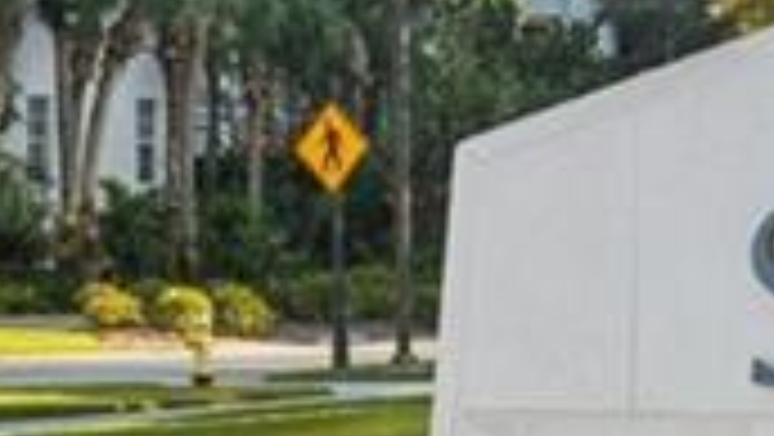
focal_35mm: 209
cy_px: 191
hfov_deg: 9.6
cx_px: 1539
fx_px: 4295
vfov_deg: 5.8
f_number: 8
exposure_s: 1/640
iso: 400
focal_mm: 33.5
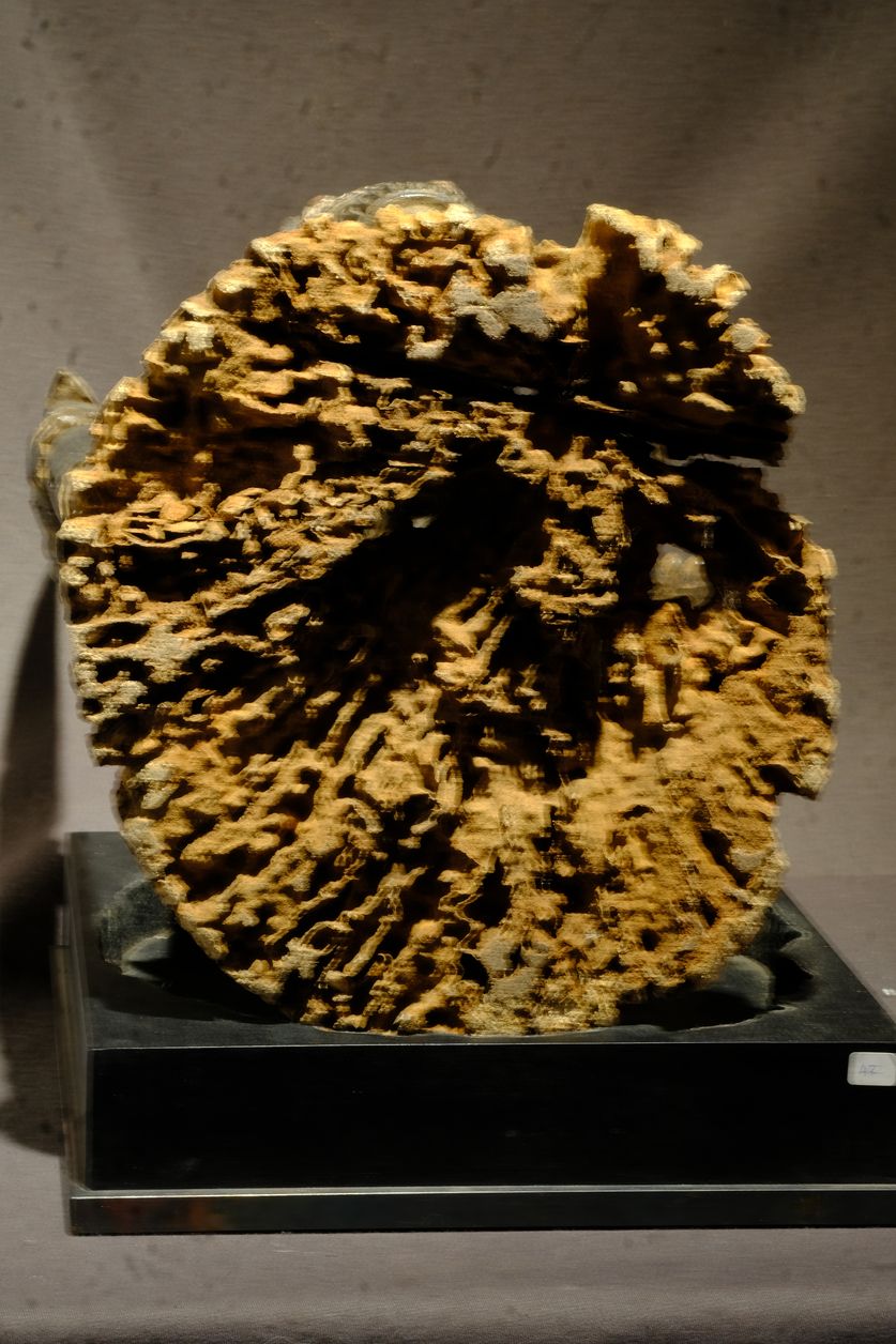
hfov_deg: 15.2
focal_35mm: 90
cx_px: 448
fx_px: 3361
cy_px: 672
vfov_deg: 22.6
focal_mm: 60
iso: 250
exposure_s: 2.5
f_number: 22
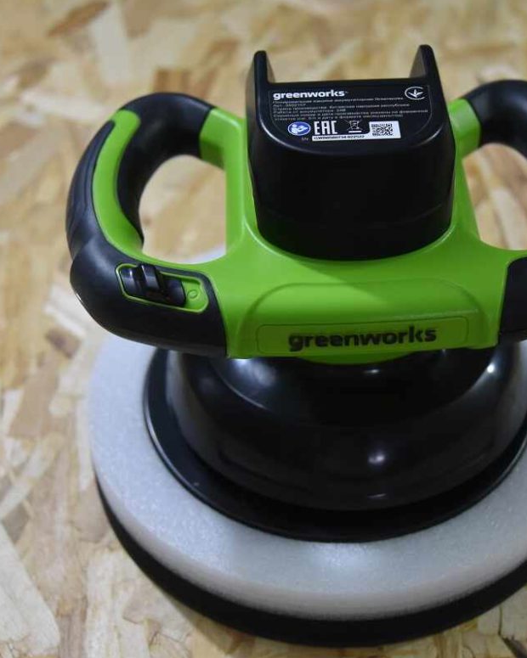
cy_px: 328
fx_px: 1326
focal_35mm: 68
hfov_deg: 22.4
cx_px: 320
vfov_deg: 27.9
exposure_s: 1/60
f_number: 4.2
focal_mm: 48
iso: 3600
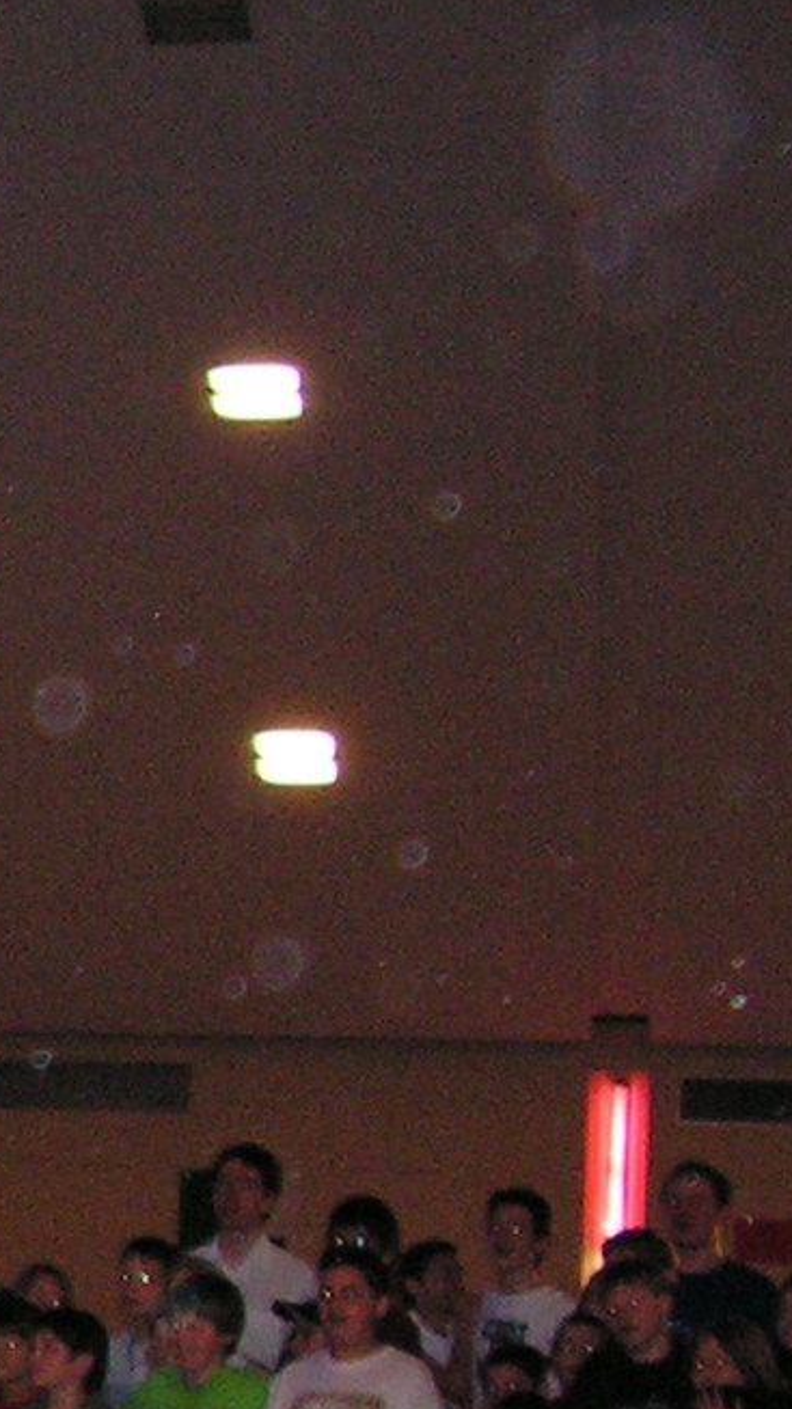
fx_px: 4595
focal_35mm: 123
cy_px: 1428
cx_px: -1066
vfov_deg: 17.0
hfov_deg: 9.0
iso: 200
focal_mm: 6
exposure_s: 1/40
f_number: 3.2
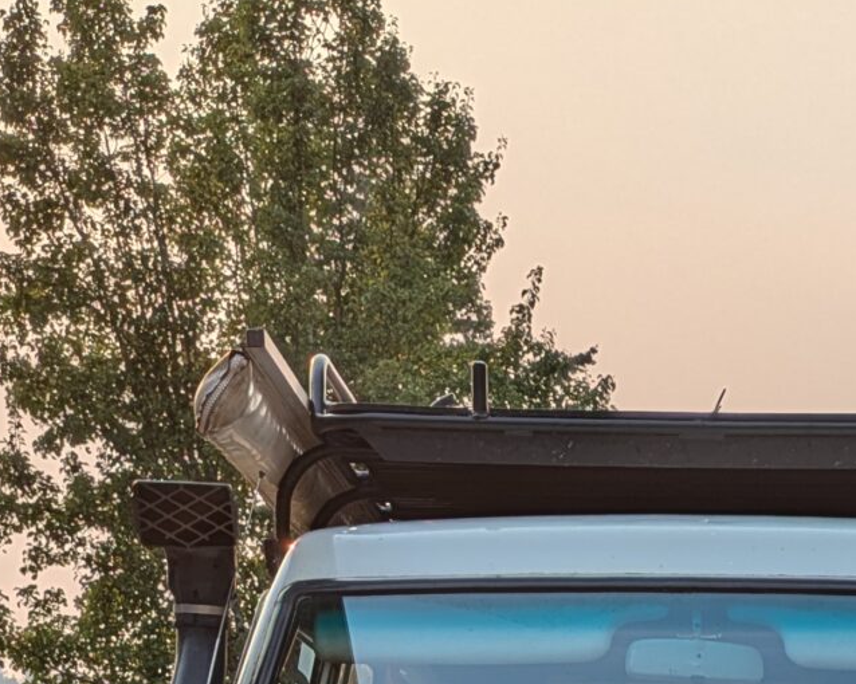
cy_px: 1277
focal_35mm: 98
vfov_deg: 13.8
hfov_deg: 19.3
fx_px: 2482
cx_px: 733
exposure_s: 1/2092
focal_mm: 5.43
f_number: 1.89
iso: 41
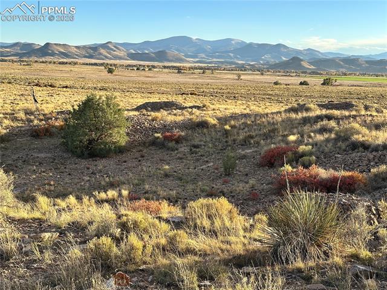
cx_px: 194
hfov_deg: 39.7
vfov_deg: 30.2
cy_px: 145
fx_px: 536
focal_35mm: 48
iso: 64
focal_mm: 6.86
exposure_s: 1/1030
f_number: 1.78
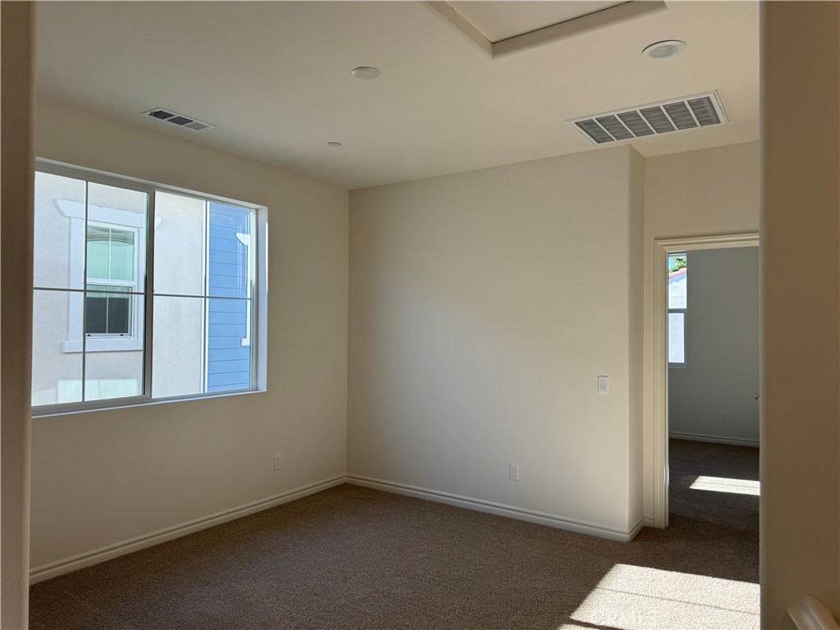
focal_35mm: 24
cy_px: 315
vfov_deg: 56.8
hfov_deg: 71.6
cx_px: 420
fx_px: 582
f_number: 1.78
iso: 80
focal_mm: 6.86
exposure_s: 1/372
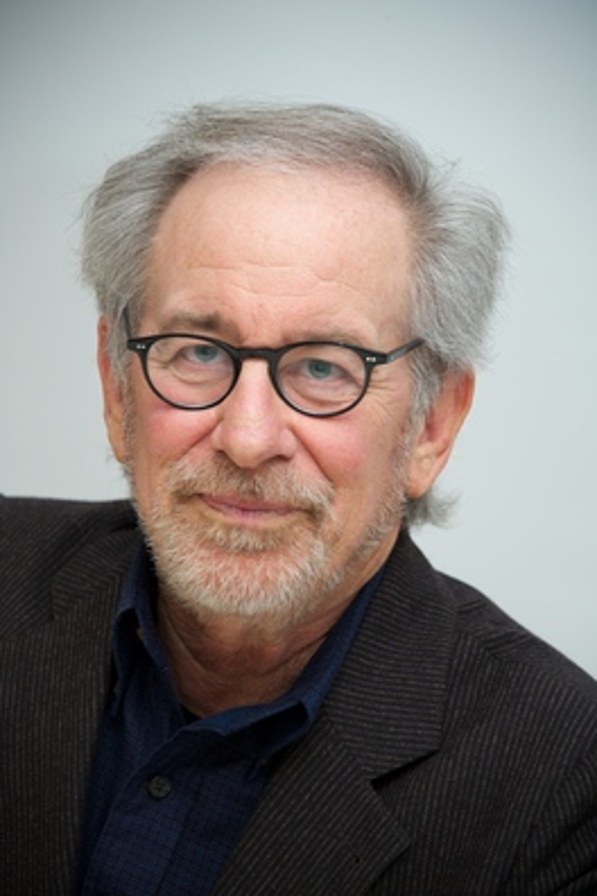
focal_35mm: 212
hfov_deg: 6.5
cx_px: 298
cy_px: 448
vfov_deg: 9.7
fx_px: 5273
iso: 500
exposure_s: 1/60
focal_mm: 210
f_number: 5.6
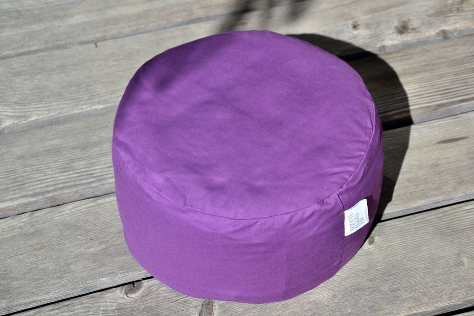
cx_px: 237
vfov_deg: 17.5
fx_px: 1027
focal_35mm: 78
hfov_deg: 26.0
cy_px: 158
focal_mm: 52
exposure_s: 1/200
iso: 100
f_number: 7.1
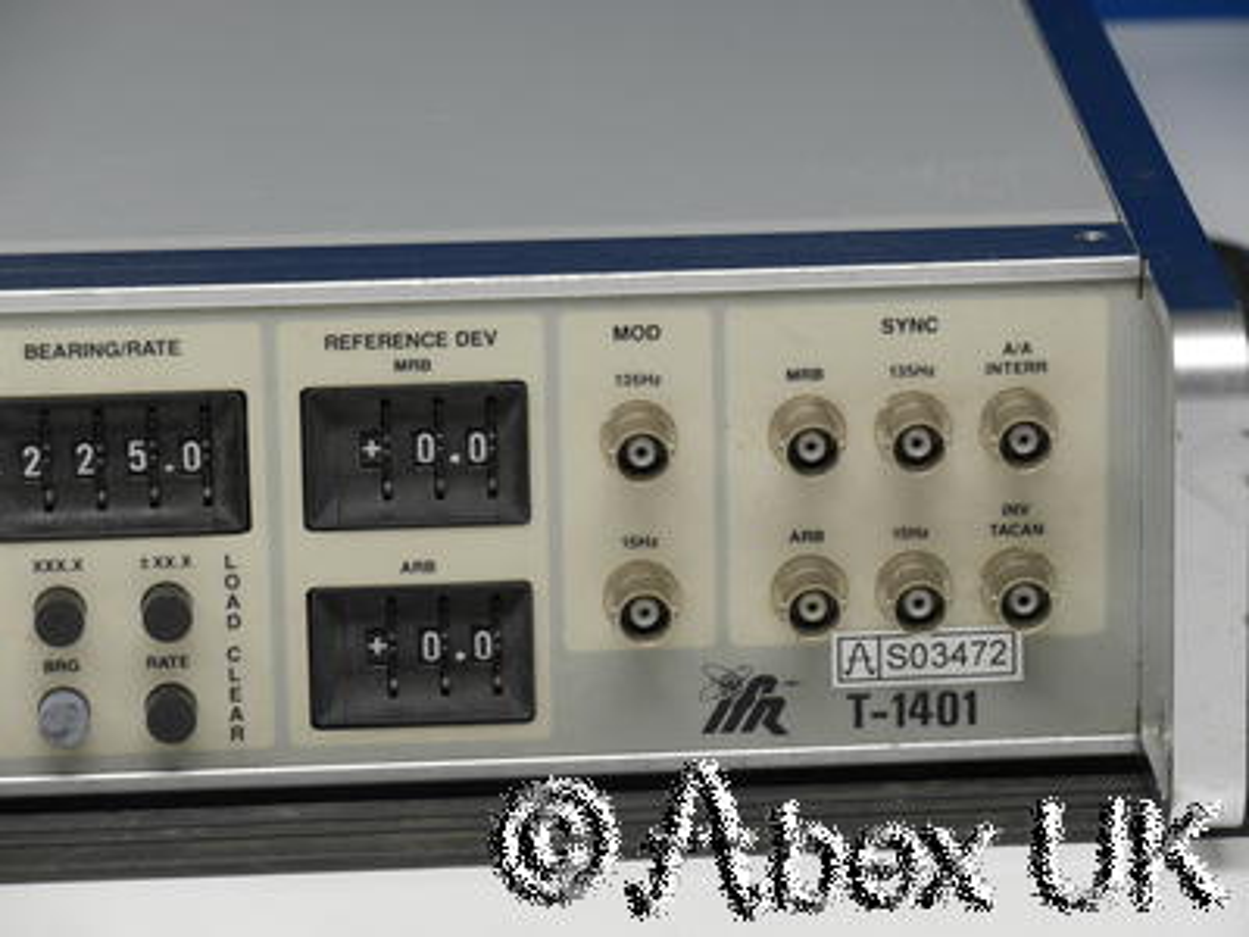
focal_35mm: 204
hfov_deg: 9.7
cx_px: 624
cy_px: 468
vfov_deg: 7.3
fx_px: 7361
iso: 400
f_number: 9
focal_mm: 102
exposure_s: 1/20
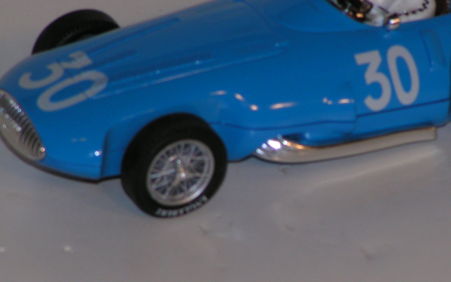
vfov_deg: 2.5
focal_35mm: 519
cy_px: 136
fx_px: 6380
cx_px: 304
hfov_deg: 4.0
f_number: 5.6
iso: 50
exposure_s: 1/400
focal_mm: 52
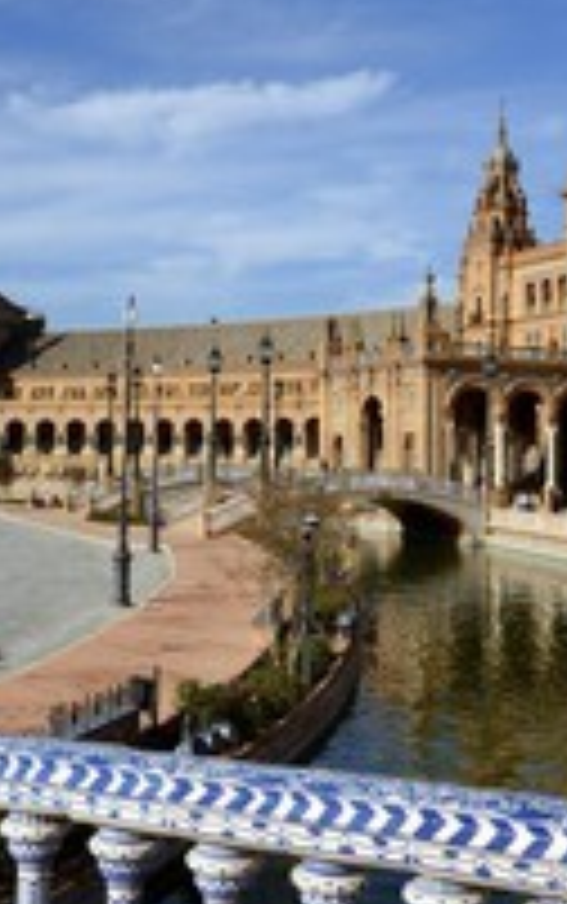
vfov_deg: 39.5
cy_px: 450
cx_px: 292
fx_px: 1258
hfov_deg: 25.4
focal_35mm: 51
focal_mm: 24
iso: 200
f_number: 13
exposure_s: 1/250
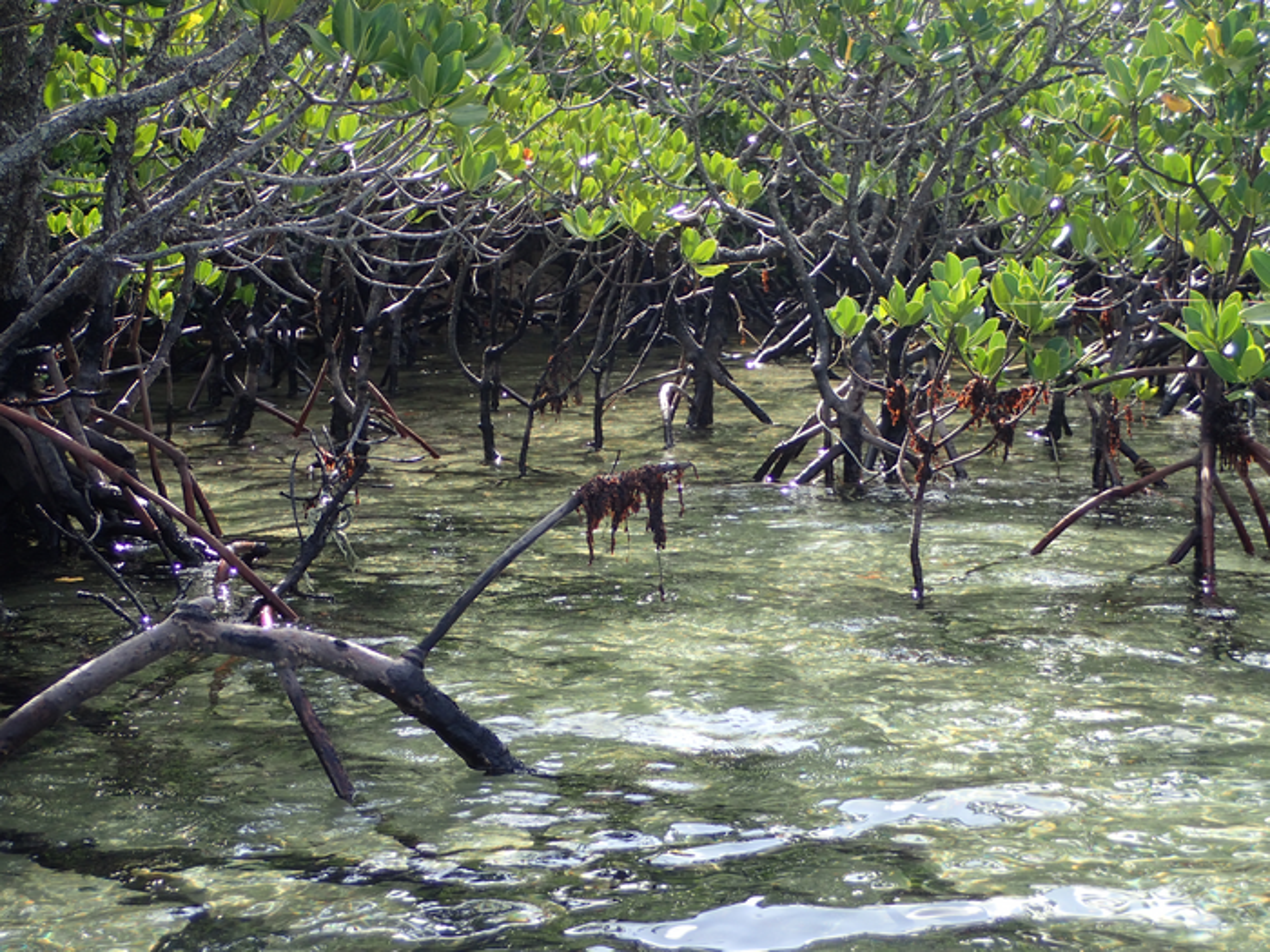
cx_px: 635
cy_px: 476
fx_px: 2385
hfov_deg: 29.8
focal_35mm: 65
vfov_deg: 22.6
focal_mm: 11.78
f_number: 3.8
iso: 100
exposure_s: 1/200
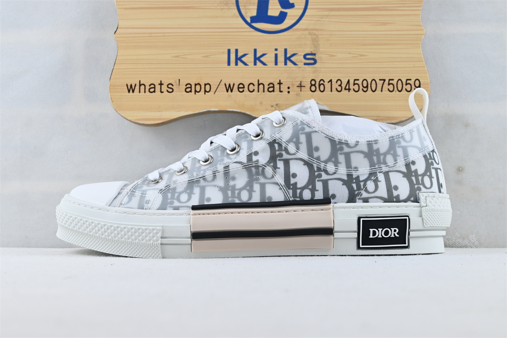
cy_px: 169
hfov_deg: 41.7
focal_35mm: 47
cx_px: 254
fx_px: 665
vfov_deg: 28.5
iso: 100
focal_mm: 31.5
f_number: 5
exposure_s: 1/50
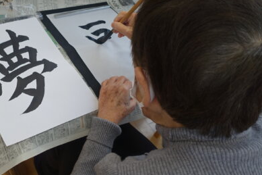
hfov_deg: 49.5
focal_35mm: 37
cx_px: 61
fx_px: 269
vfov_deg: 35.9
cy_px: 85
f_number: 2.8
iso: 125
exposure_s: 1/50
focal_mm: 8.8
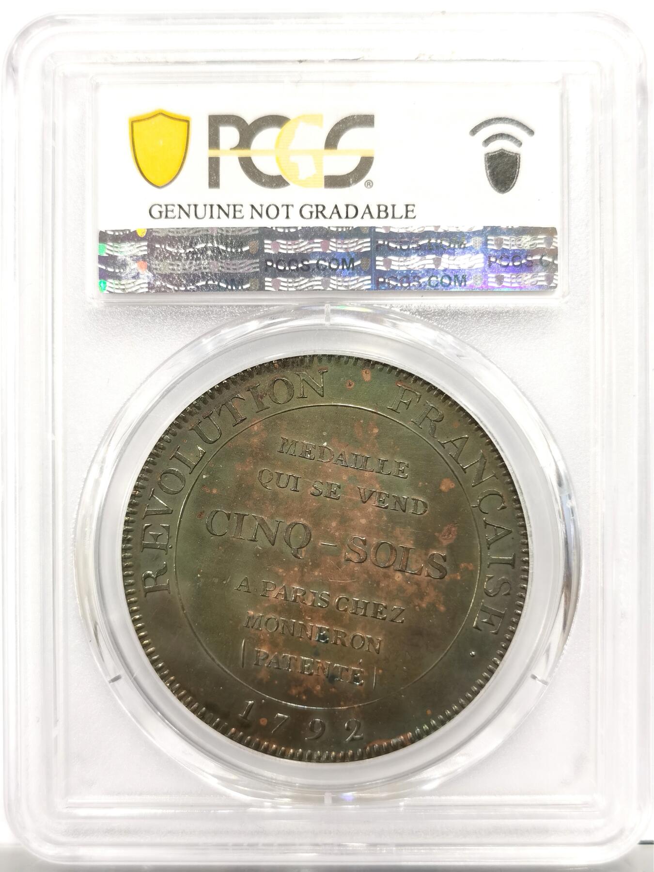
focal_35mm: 54
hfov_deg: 27.0
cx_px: 327
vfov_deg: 35.5
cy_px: 436
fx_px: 1360
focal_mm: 5.56
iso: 200
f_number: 16
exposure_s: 1/100
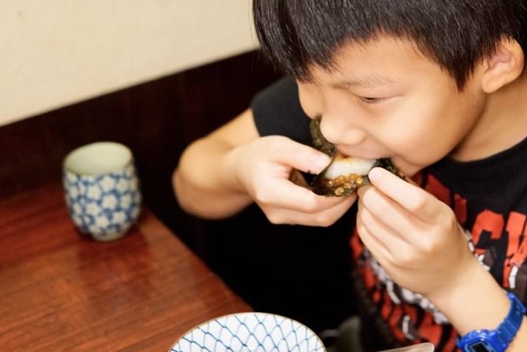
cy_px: 131
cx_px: 360
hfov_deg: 31.1
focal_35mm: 64
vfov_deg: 21.2
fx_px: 938
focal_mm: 30
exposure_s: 1/160
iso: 1600
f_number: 2
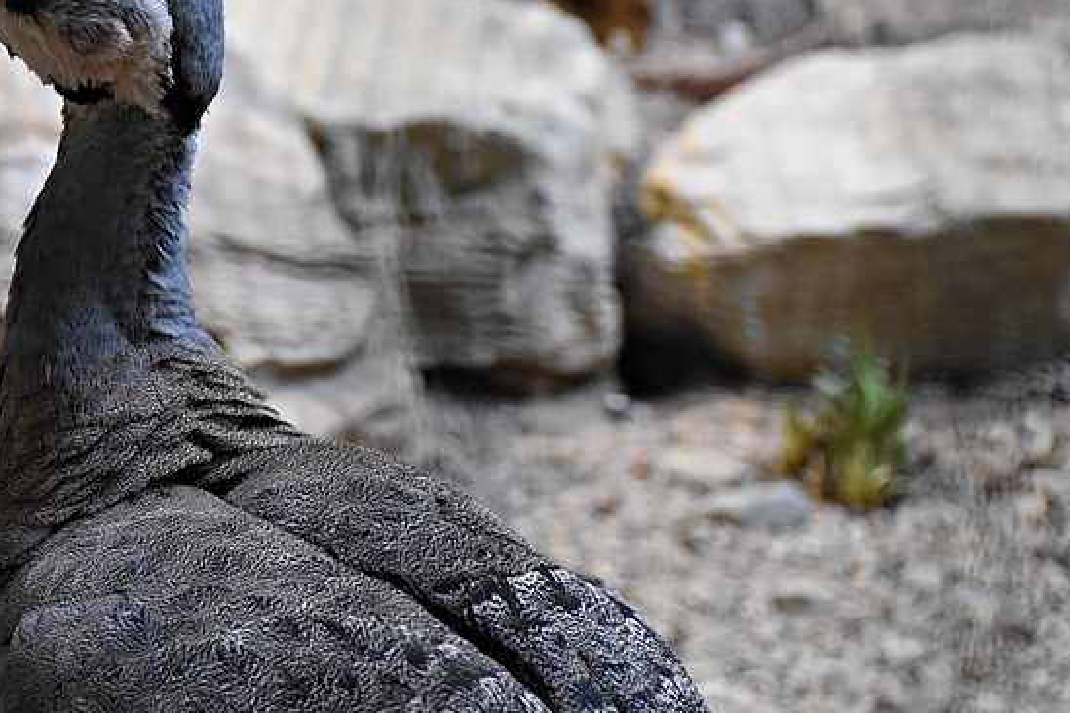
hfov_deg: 14.6
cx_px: 273
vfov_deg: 9.8
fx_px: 4161
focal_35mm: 140
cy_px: 319
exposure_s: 1/60
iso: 2800
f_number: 4.8
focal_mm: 50
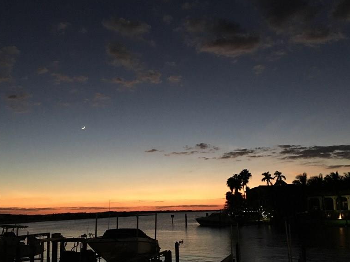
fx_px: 394
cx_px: 185
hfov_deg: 47.8
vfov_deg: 36.7
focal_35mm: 39
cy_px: 157
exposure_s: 1/15
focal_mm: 4.15
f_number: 2.2
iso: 400
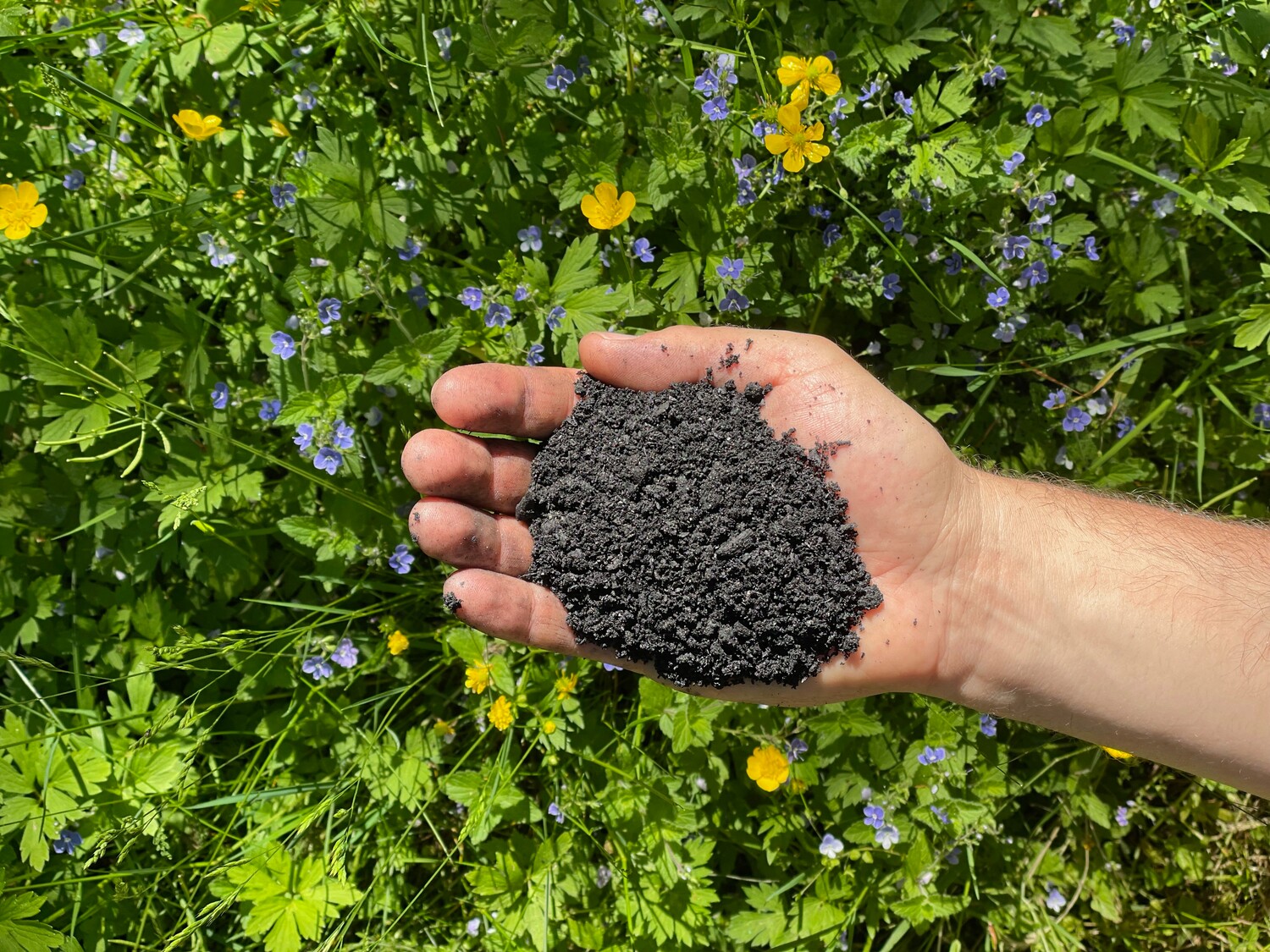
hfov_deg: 36.8
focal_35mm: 52
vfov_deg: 28.0
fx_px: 1908
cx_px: 635
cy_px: 476
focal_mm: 6
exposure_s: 1/387
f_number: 2
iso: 25
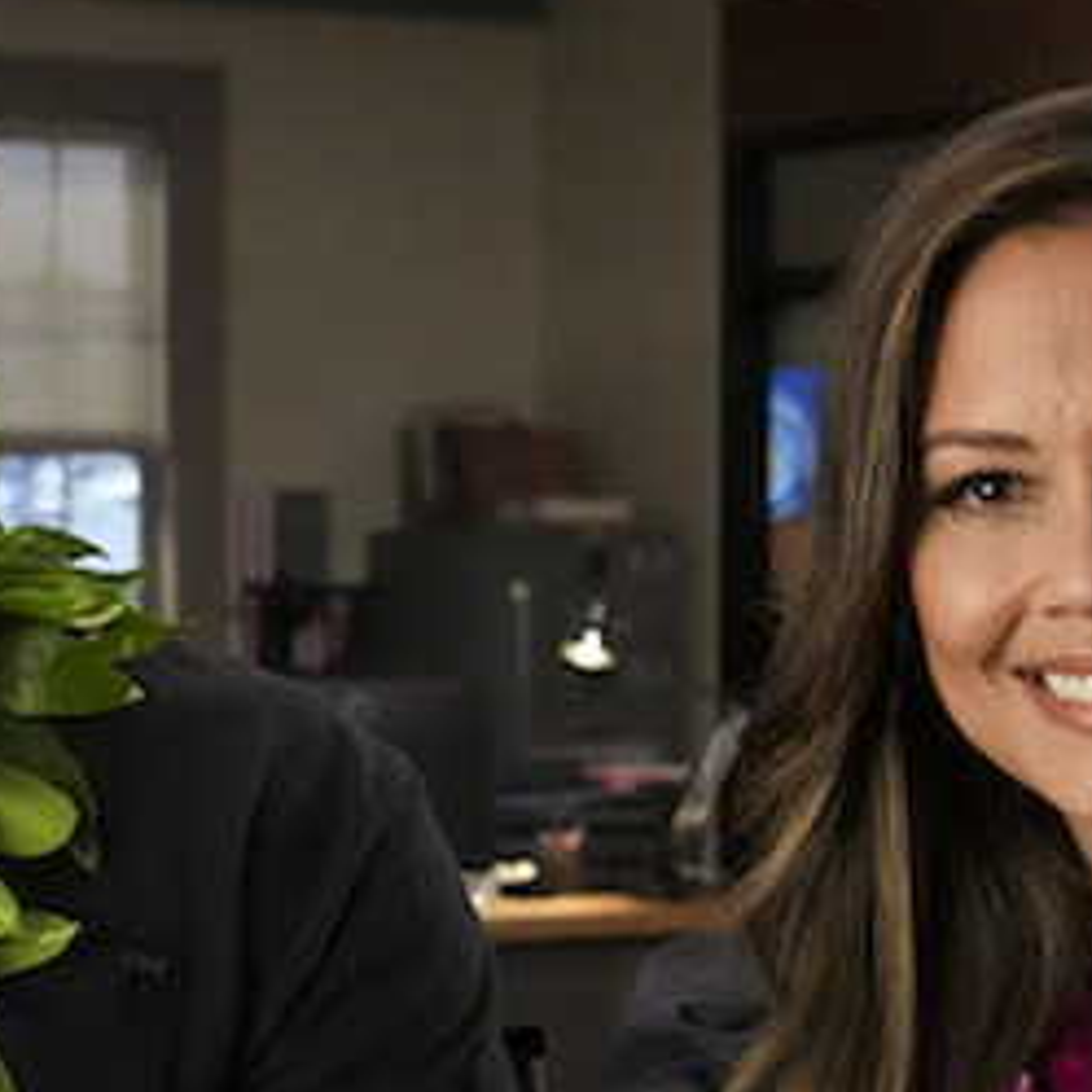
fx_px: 3605
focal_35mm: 101
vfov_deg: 17.1
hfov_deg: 17.2
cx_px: 346
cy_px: 798
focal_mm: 38
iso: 8000
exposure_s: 1/250
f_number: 6.3
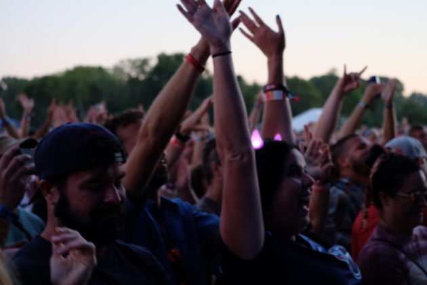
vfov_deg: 17.1
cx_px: 214
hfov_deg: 25.4
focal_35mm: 80
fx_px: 949
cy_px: 142
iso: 2000
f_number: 5
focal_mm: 53
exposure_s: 1/100
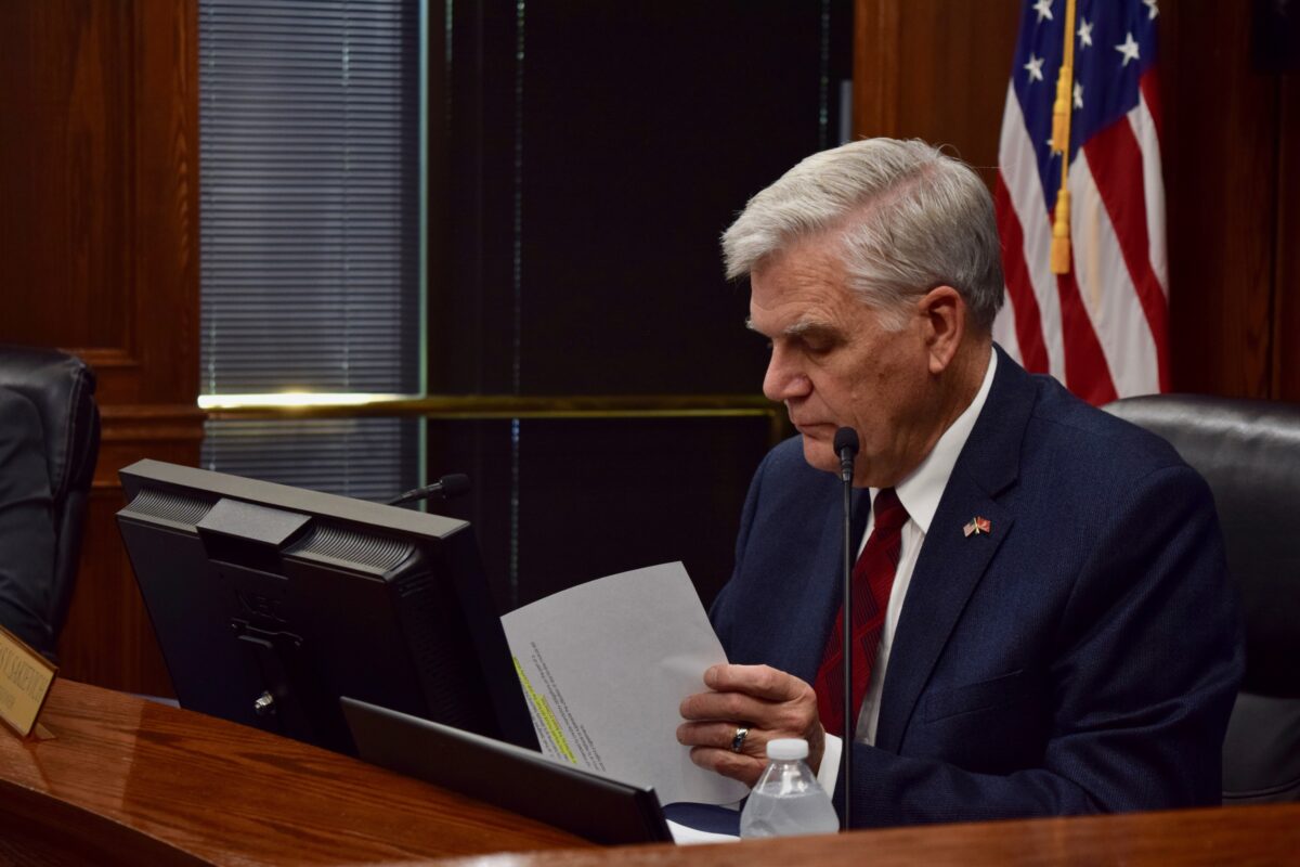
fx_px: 2979
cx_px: 650
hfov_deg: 24.6
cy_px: 434
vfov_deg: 16.6
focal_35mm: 82
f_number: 5.6
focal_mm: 55
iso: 400
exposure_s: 1/40
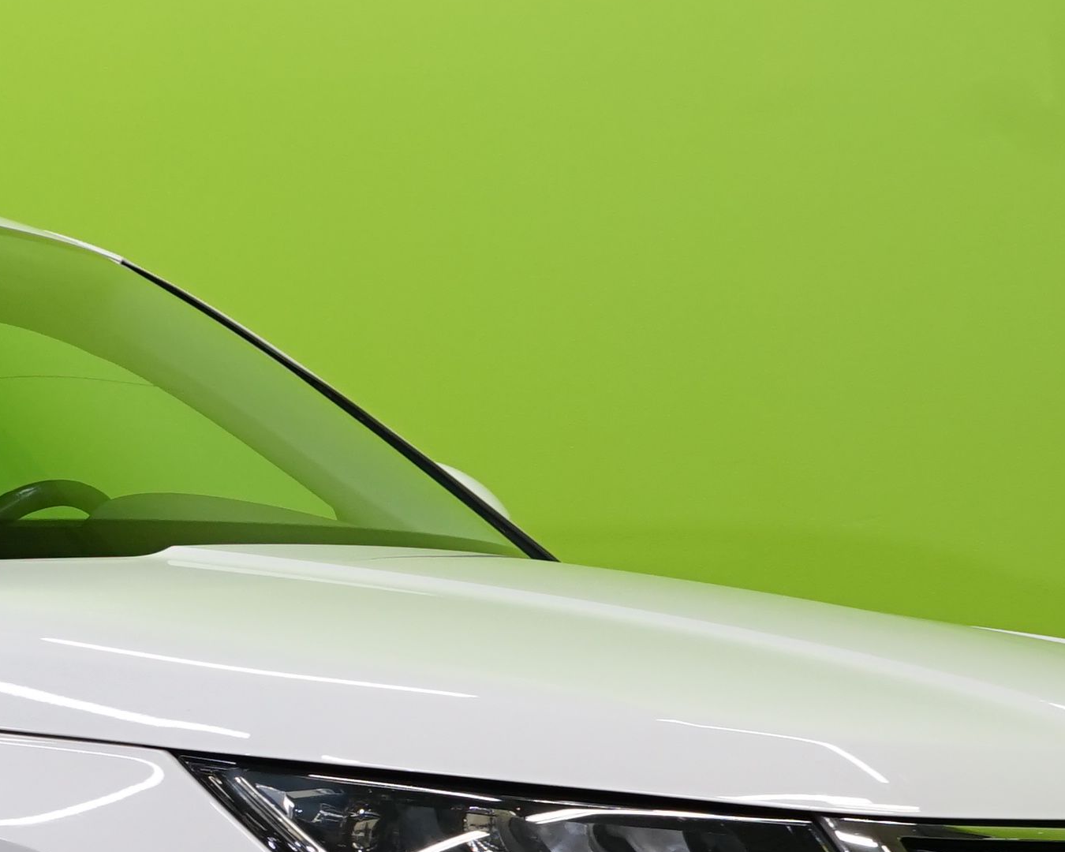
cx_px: -252
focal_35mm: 146
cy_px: 823
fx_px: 4602
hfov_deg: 12.8
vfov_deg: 10.5
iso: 500
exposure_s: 1/30
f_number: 7.1
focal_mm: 35
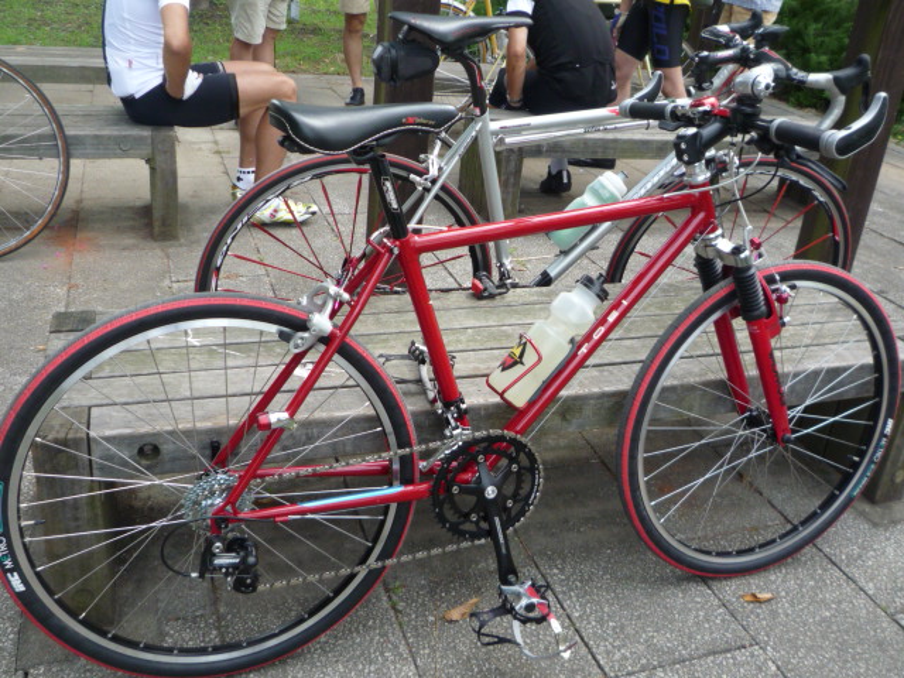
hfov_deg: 55.4
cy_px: 339
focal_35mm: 33
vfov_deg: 42.9
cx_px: 452
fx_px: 862
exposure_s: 1/200
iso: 100
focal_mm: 4.4
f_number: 2.8
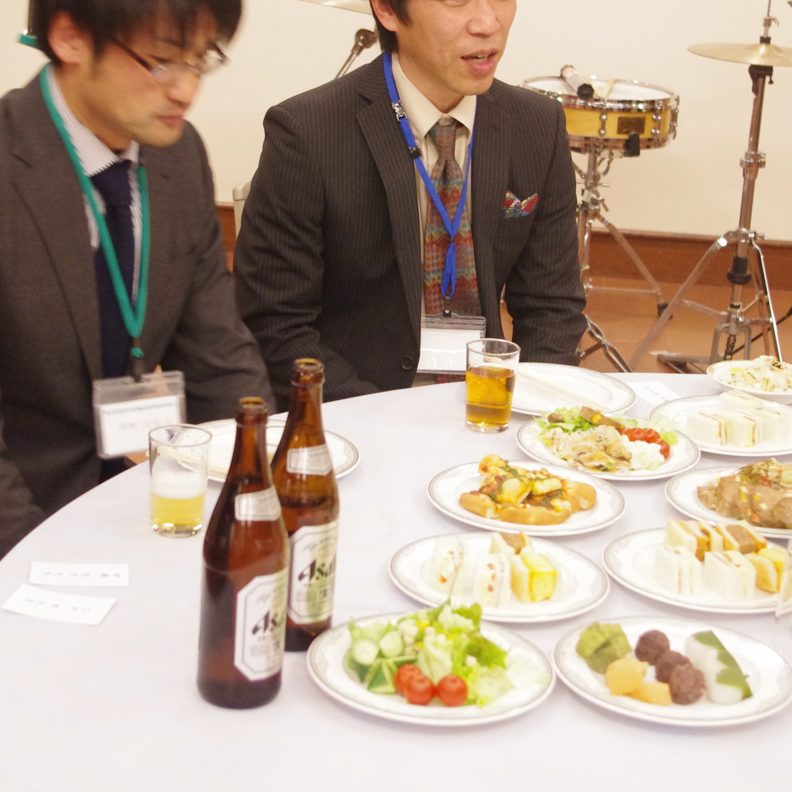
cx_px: 398
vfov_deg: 23.0
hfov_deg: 23.1
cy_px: 305
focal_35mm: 75
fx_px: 1941
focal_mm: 30.63
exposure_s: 1/25
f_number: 4
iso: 2000
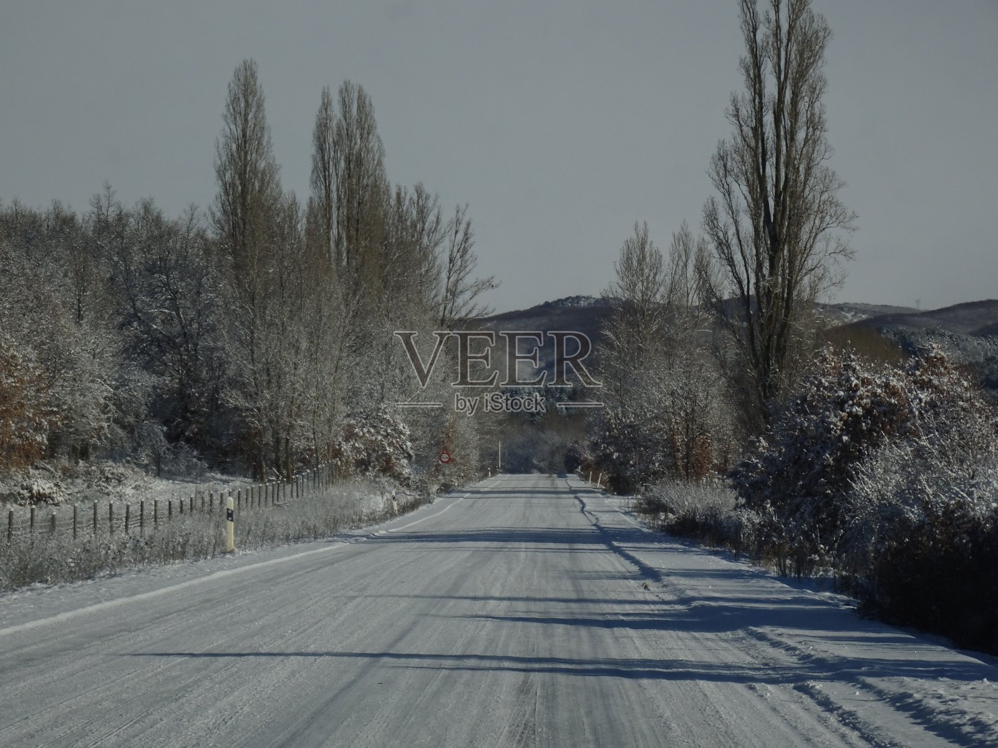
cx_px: 499
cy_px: 374
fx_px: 4209
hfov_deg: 13.5
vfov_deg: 10.2
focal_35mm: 146
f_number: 8
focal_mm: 24.99
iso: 80
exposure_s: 1/400
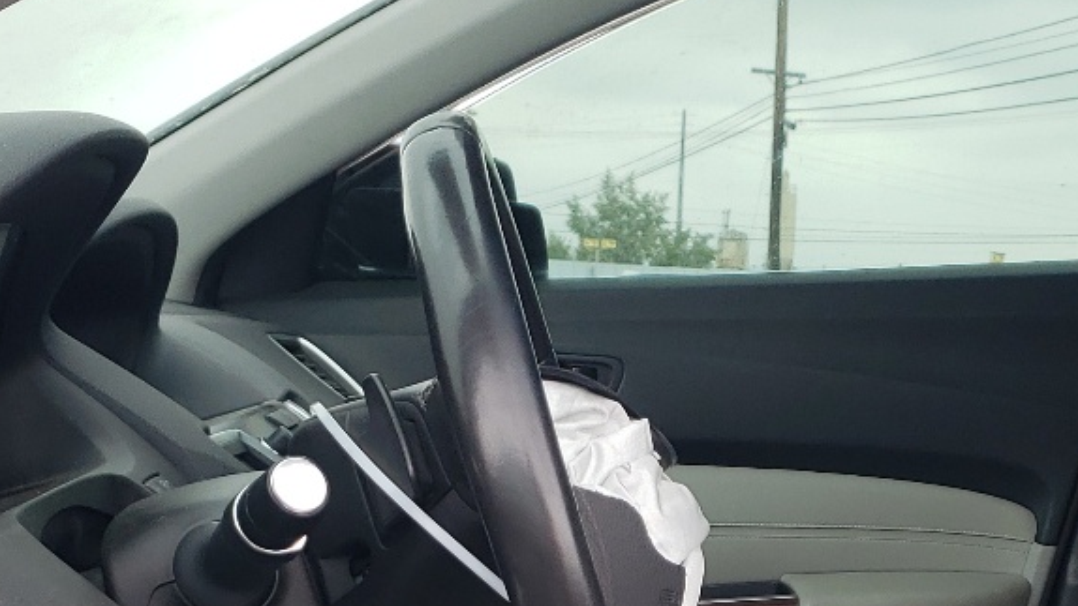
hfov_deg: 26.6
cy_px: 859
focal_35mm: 79
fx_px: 2258
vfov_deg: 14.4
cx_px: 746
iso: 50
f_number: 1.5
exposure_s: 1/256
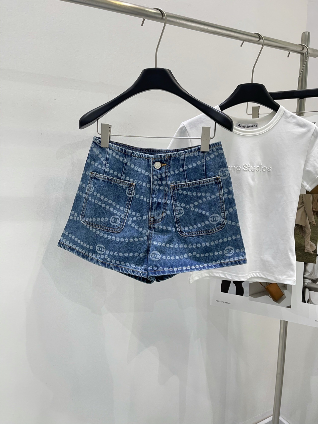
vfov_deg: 67.3
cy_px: 212
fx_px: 319
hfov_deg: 53.1
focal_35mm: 26
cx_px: 159
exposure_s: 1/50
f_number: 1.6
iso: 100
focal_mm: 5.1
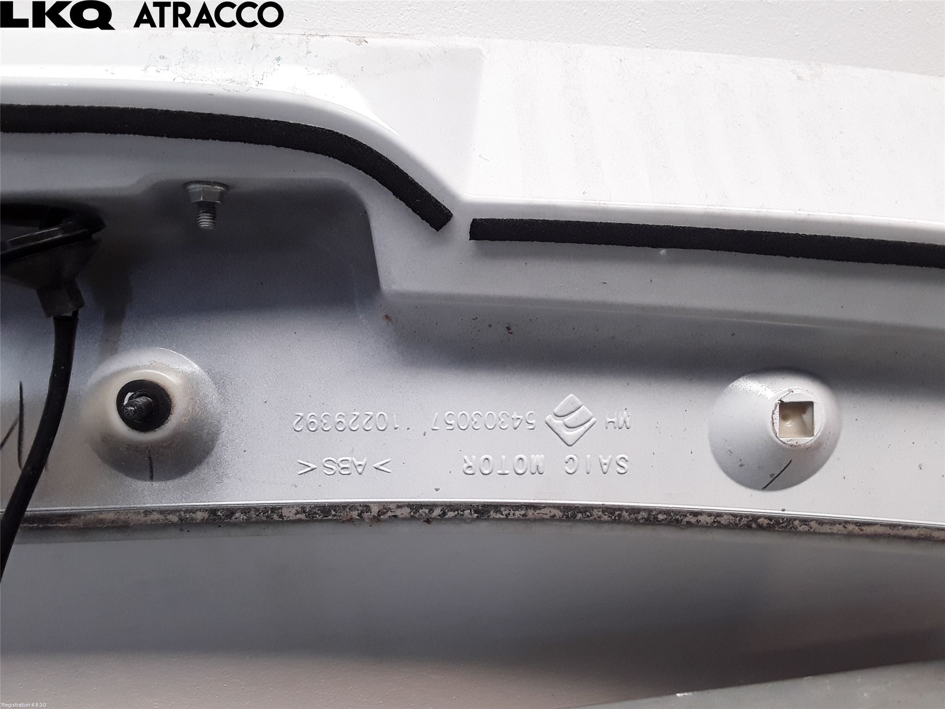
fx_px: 764
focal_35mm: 28
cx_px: 472
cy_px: 354
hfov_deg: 63.4
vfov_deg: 49.7
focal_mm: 2.91
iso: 100
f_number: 1.9
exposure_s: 1/136
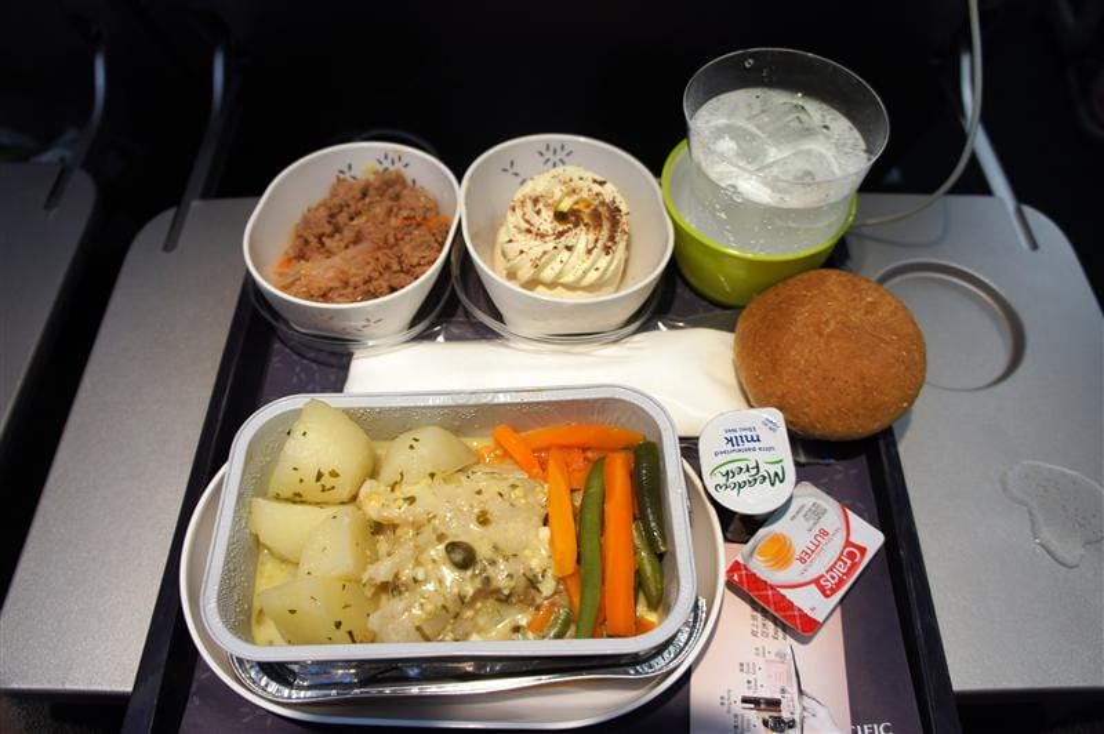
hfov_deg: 67.4
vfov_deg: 47.9
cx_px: 552
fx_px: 827
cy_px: 367
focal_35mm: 27
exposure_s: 1/30
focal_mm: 18
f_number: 3.5
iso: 320
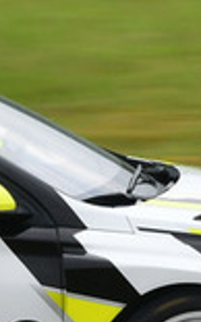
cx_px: -203
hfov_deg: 0.8
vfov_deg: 1.3
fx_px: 13844
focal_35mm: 1581
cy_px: 66
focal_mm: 200
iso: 400
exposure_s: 1/250
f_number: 11
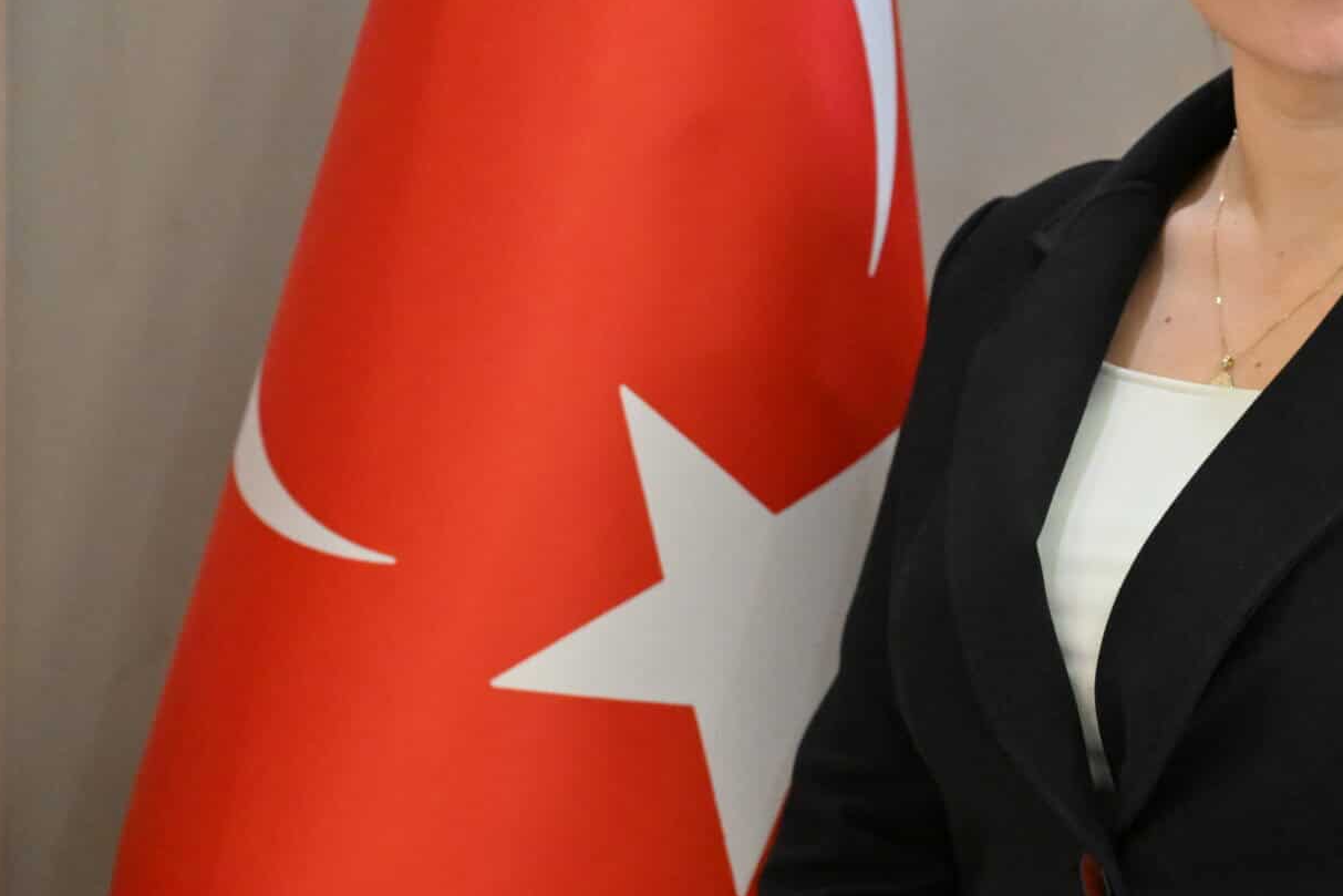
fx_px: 2835
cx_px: 1086
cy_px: 195
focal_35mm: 76
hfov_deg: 26.1
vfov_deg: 17.8
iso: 5000
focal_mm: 36
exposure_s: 1/320
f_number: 4
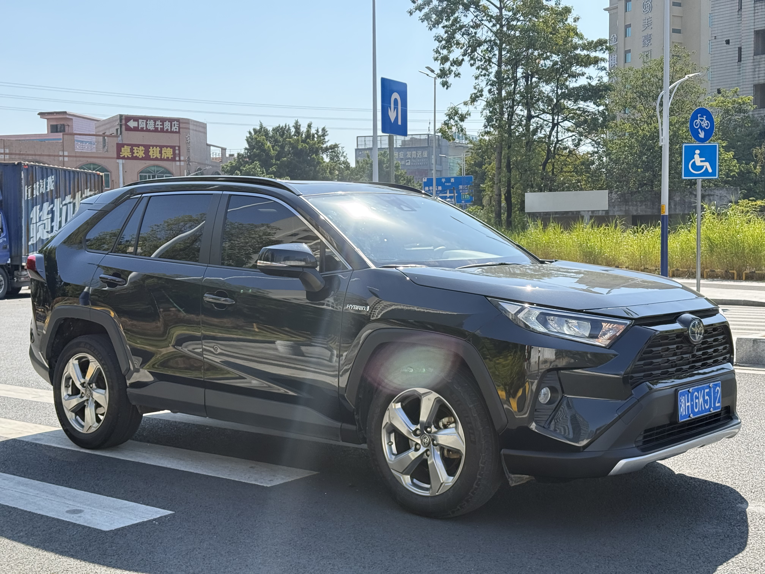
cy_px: 287
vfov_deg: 30.3
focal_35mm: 48
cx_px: 382
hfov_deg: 39.7
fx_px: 1061
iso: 100
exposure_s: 1/1377
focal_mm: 6.76
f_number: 1.78
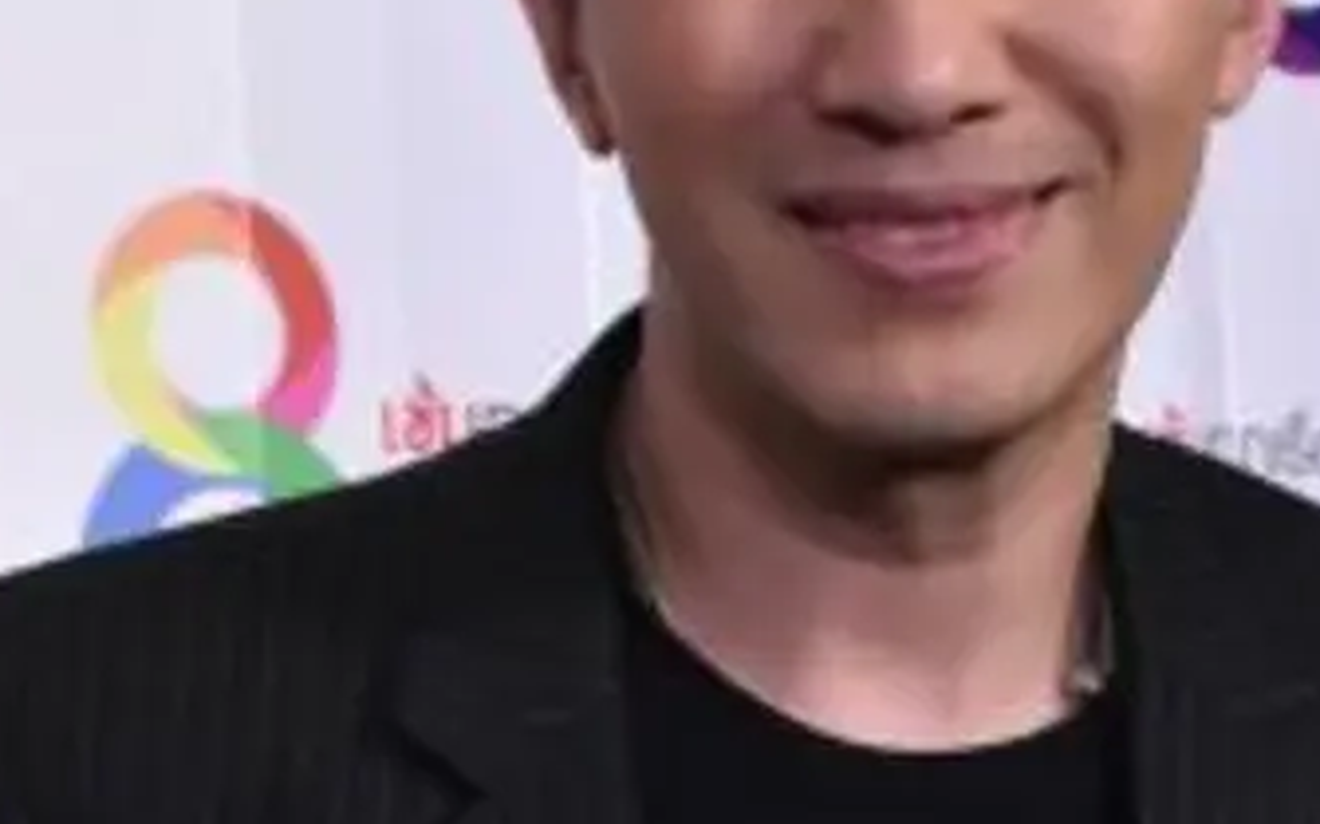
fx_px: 5753
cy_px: 1333
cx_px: 642
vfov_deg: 8.0
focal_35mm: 160
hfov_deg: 13.1
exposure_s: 1/160
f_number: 6.3
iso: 3200
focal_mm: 30
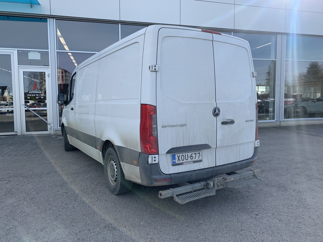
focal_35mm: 26
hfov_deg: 67.3
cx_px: 162
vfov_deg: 53.1
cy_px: 121
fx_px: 243
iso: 25
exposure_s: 1/1136
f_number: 1.8
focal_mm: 4.25
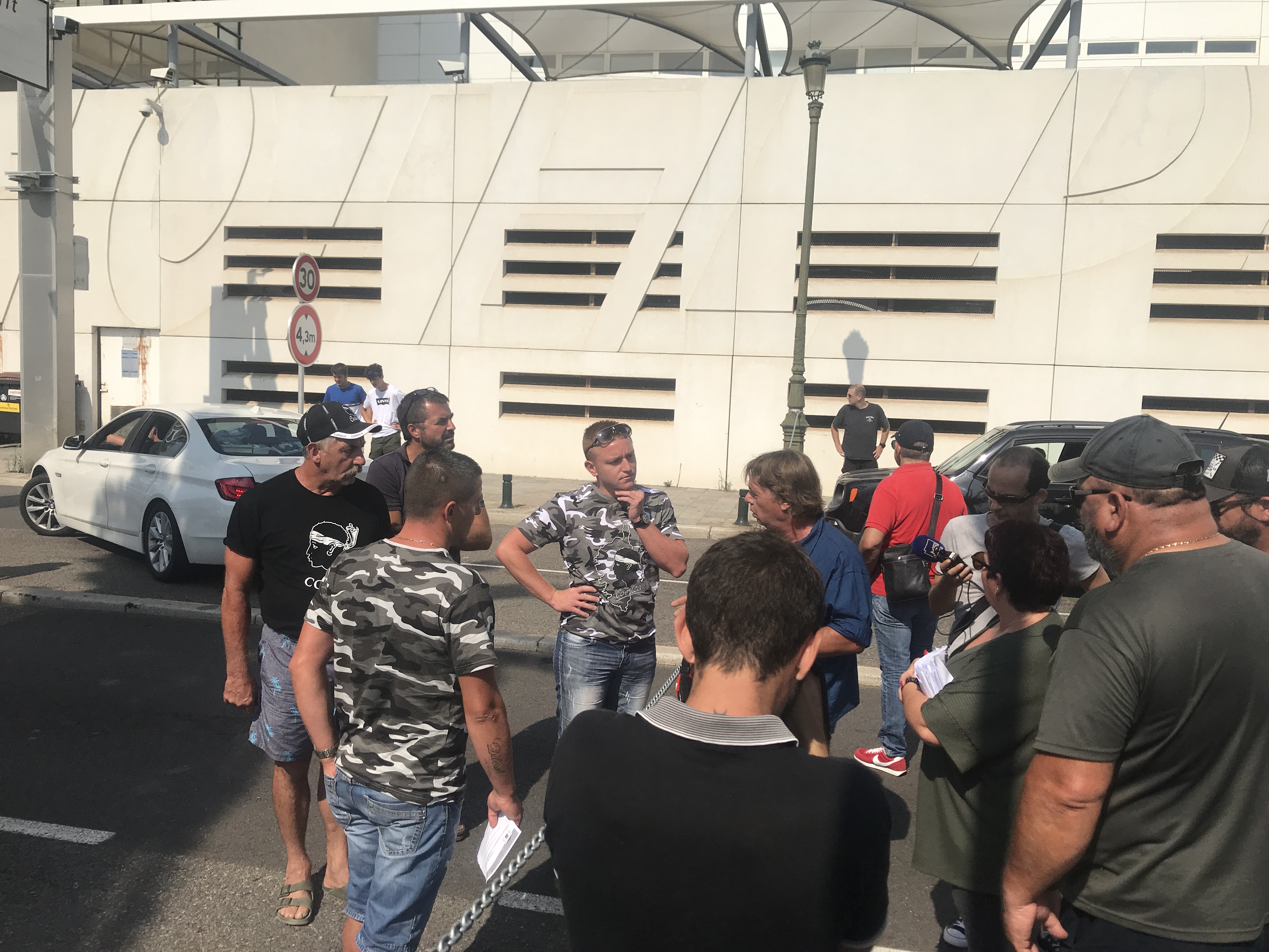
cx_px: 634
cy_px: 476
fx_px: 1026
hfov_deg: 63.4
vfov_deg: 49.7
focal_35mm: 28
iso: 20
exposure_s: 1/4808
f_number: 1.8
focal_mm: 3.99
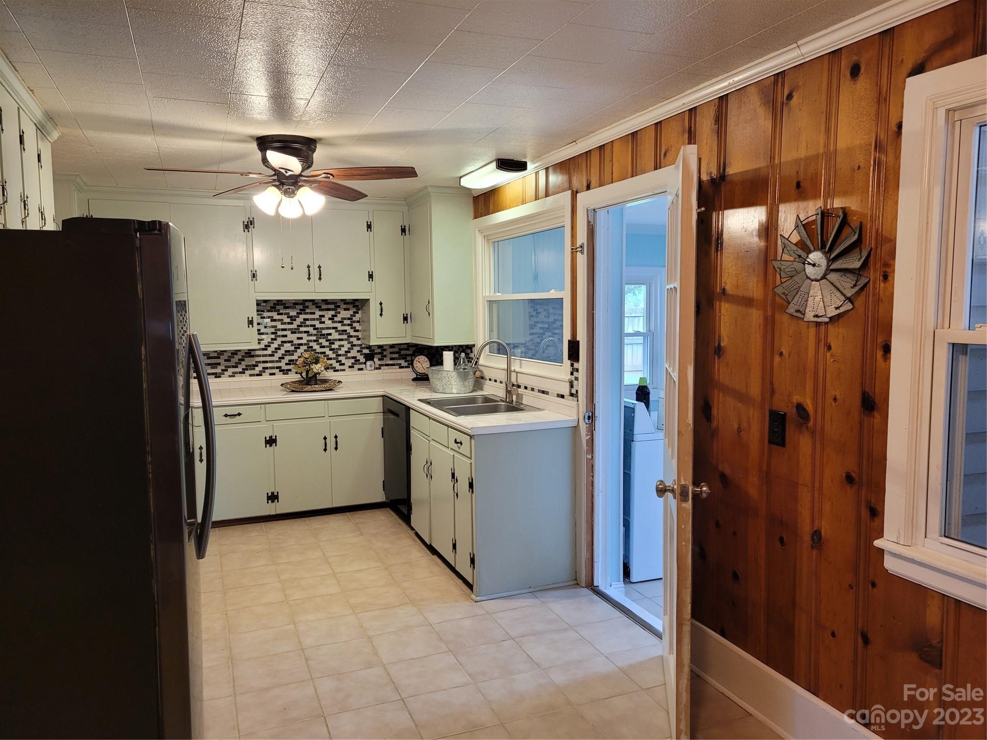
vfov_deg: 53.1
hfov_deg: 67.3
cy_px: 370
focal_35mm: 26
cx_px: 494
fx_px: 741
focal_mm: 5.4
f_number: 1.8
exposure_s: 1/40
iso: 200
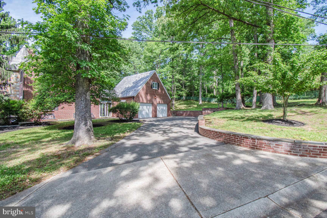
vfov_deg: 77.3
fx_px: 136
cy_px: 109
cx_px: 164
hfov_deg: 100.4
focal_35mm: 15
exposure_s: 1/200
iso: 200
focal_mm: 10
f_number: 8
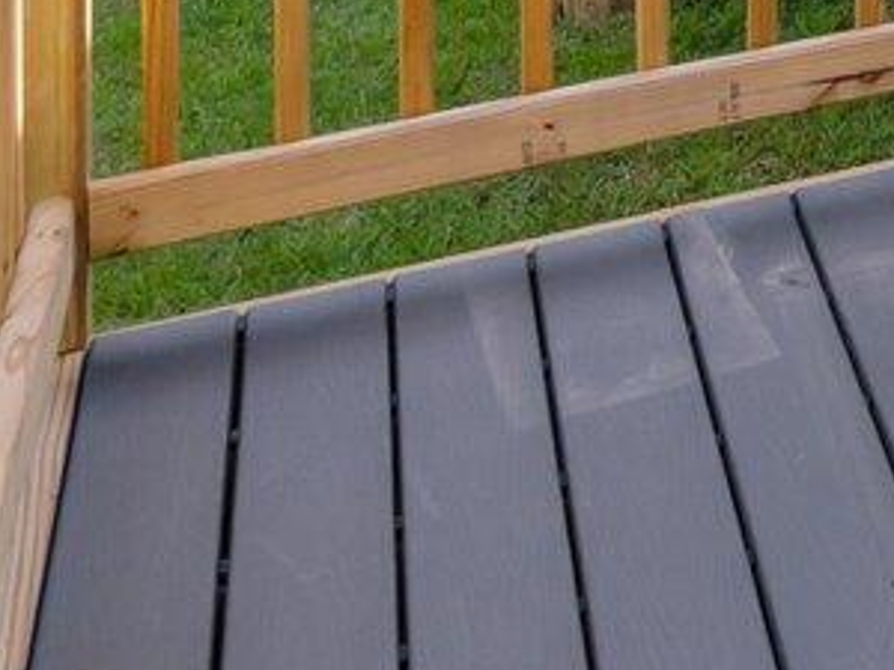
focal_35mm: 105
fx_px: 2712
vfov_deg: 11.0
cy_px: -1130
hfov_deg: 12.3
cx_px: 2429
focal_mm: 16
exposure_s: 1/1250
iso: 400
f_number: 4
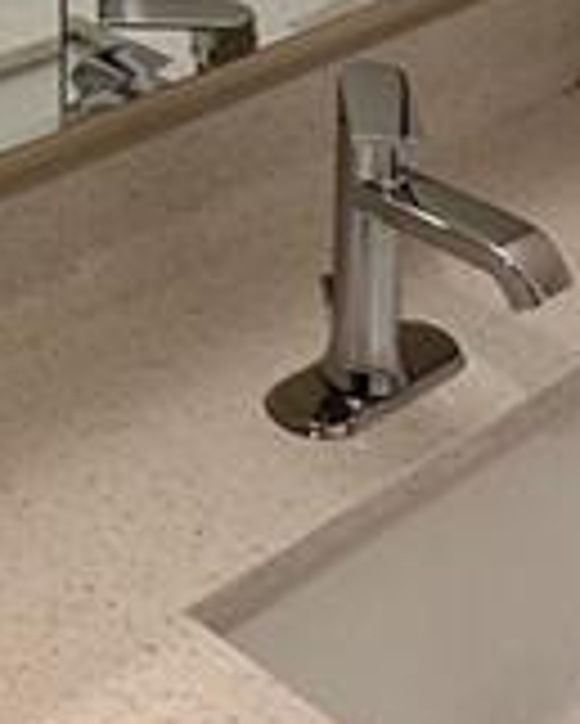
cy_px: -693
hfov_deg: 14.5
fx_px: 2187
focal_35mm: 102
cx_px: -148
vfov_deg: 15.4
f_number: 2.2
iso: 64
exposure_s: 1/120
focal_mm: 2.22
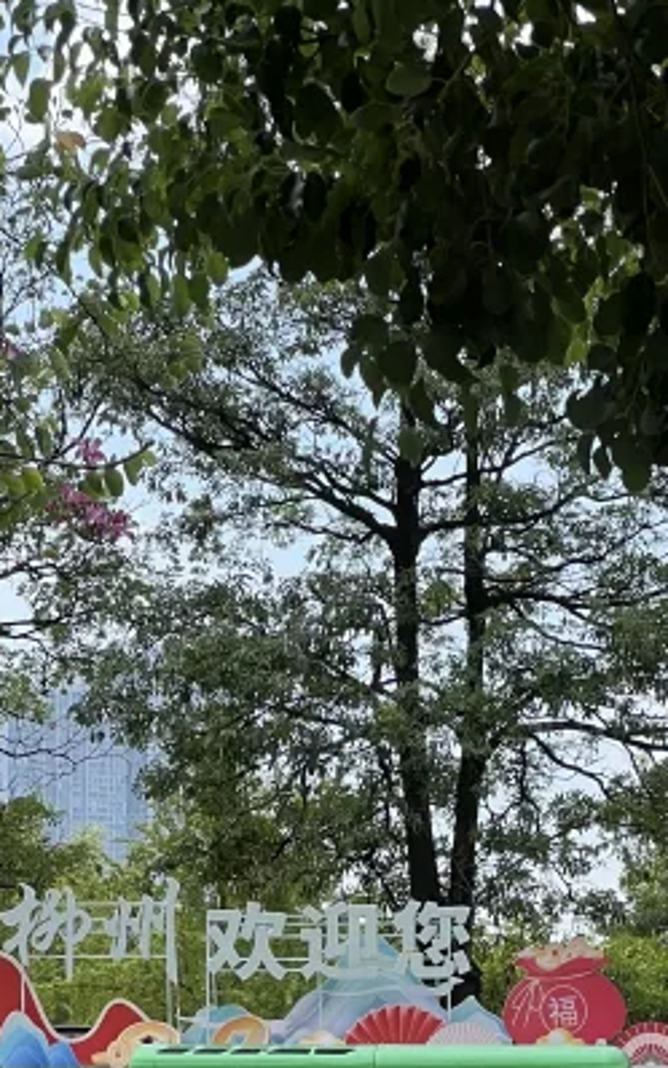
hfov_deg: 7.5
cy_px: 1040
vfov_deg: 11.9
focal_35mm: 175
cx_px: 593
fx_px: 5094
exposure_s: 1/352
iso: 32
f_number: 2.8
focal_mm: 9
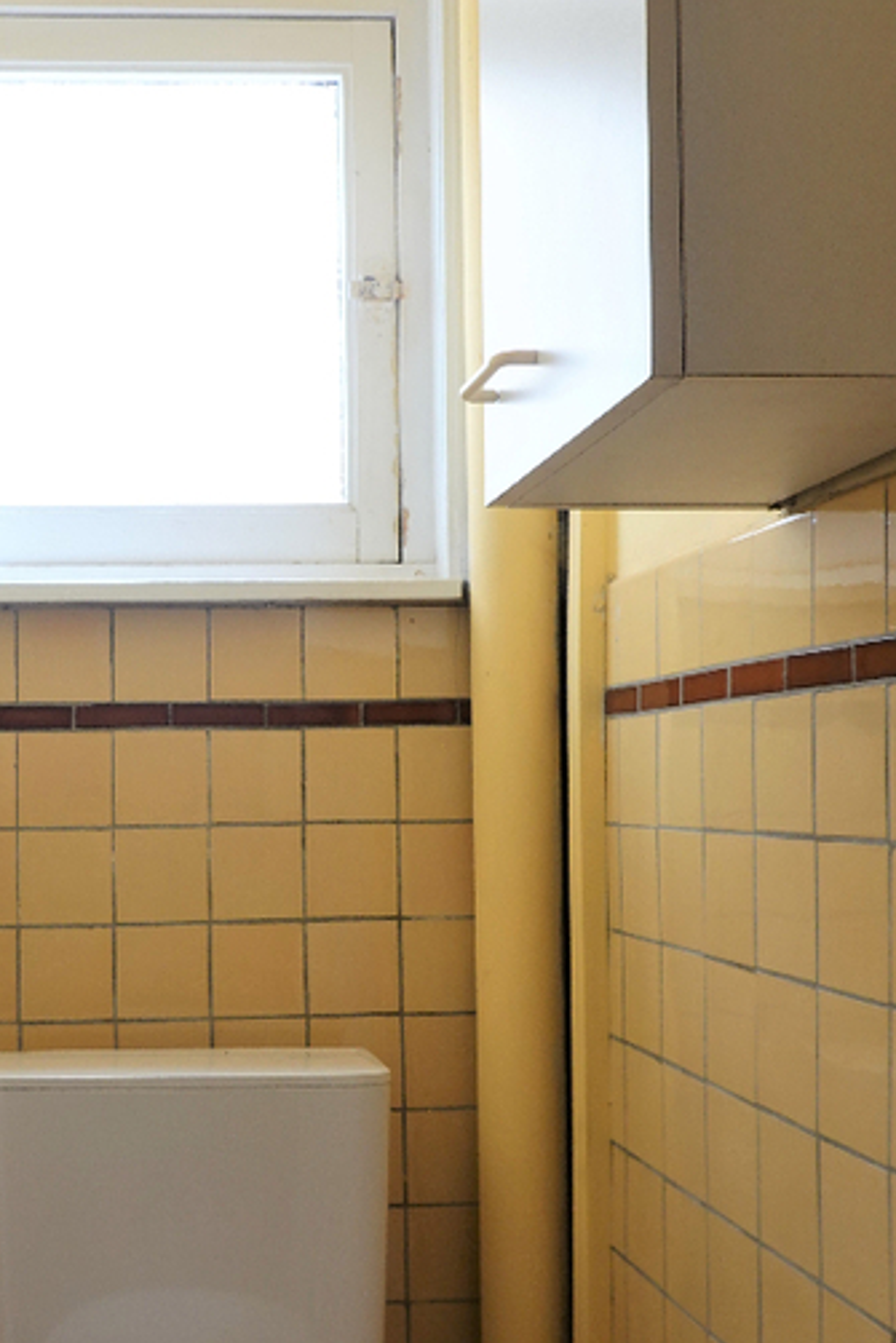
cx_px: 163
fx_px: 1604
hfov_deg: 30.4
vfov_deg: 45.2
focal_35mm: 43
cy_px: 787
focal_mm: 9
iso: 250
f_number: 3.2
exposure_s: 1/30
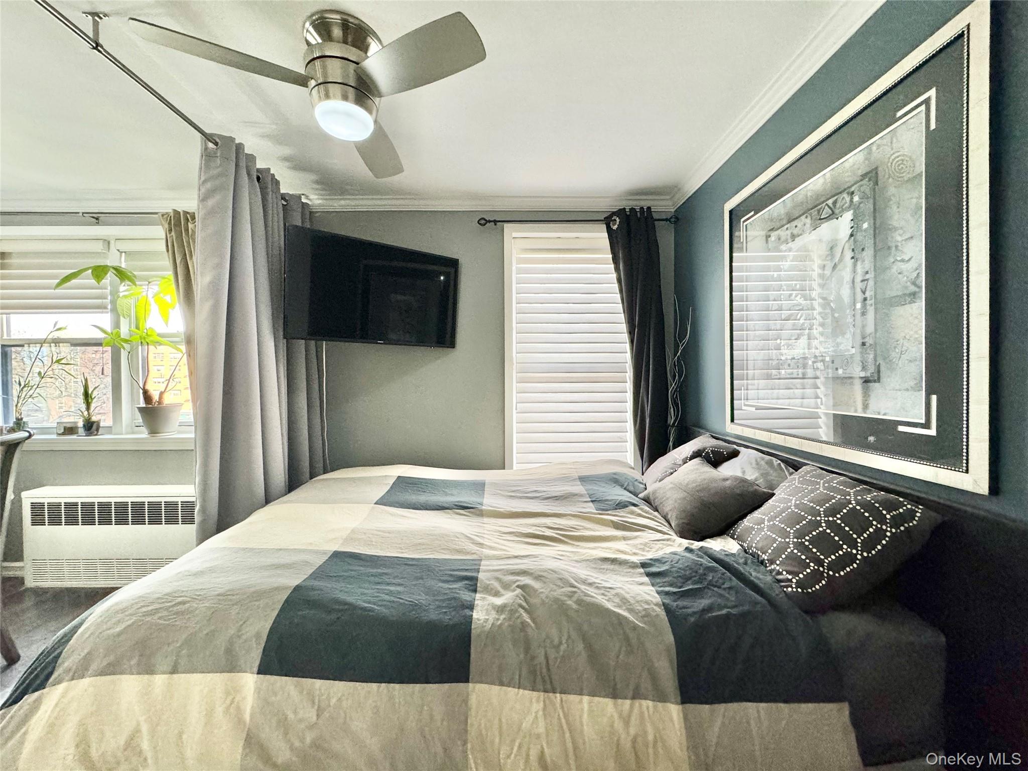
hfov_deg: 102.1
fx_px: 416
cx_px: 514
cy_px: 386
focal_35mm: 14
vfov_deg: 85.7
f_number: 2.2
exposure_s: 1/120
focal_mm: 2.22
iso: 250
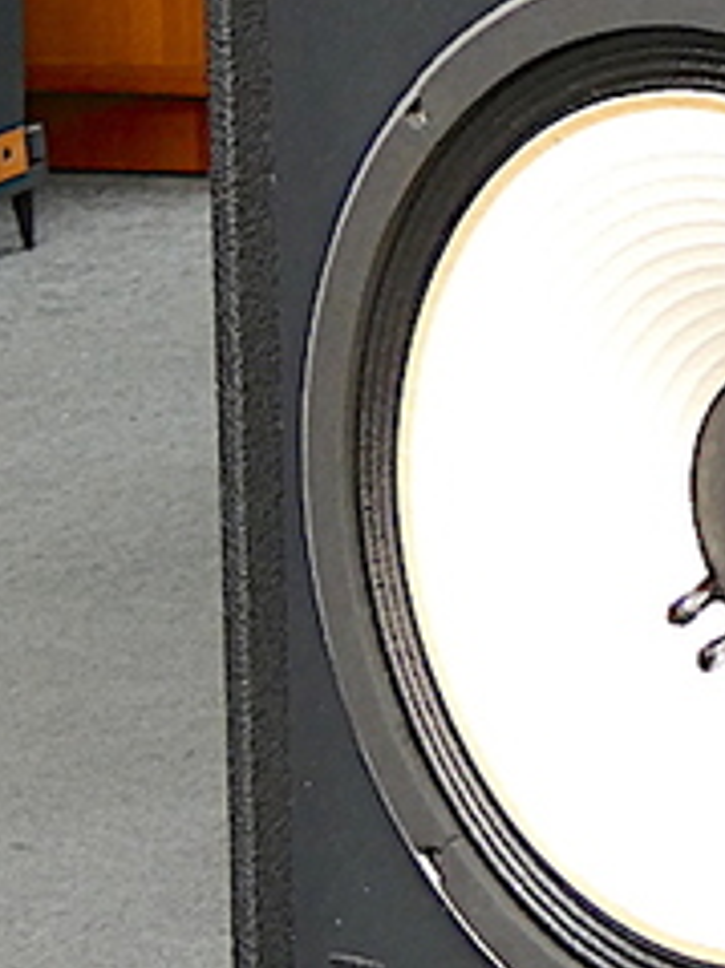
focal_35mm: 261
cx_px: 1912
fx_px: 7295
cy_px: 182
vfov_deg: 7.6
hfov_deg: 5.4
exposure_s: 1/5
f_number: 4.4
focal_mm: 11.7
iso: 200
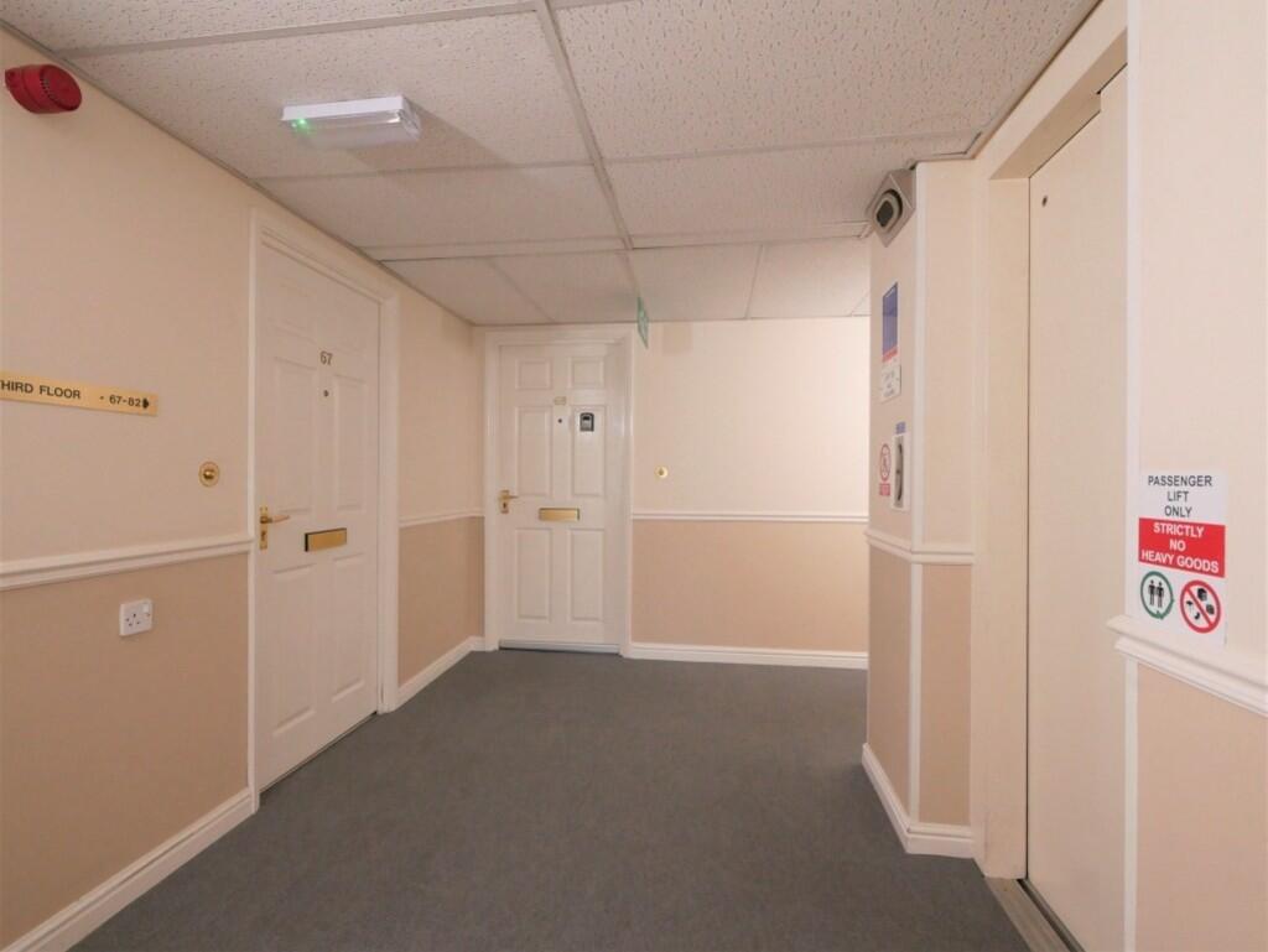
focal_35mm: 16
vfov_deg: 78.2
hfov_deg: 94.5
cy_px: 476
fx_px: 586
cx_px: 634
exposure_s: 1/60
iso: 2000
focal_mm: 8
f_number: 4
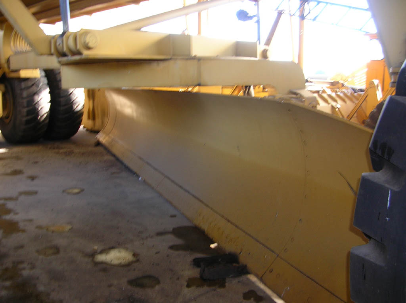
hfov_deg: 52.7
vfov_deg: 40.6
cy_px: 152
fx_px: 410
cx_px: 203
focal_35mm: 35
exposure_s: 1/30
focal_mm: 5.8
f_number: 2.8
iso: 51
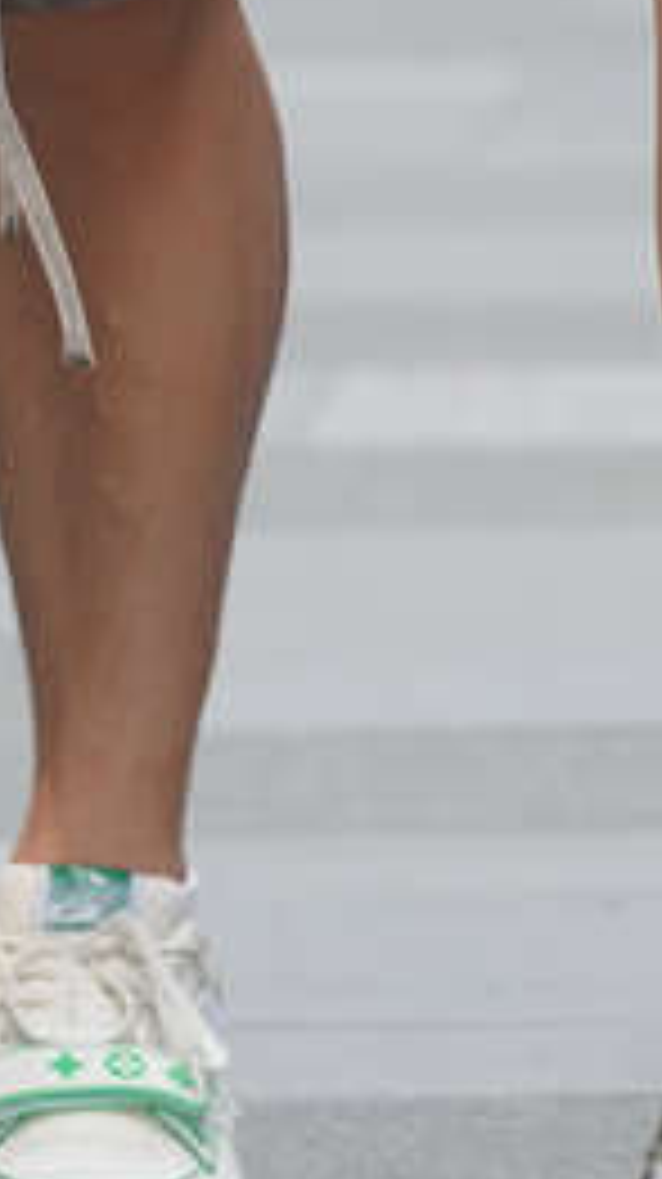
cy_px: -1134
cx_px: 883
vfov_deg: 2.2
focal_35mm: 972
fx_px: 30391
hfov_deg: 1.2
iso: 320
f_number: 4
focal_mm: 135
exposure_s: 1/500
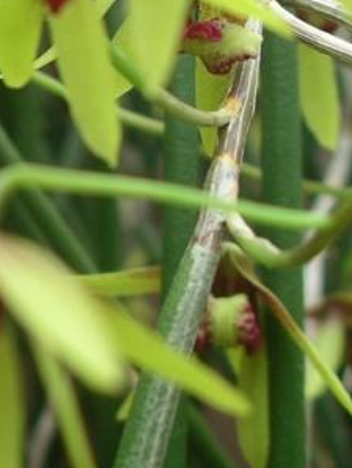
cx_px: -130
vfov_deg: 15.4
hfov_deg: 11.3
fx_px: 1719
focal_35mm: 127
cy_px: 85
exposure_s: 1/50
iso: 64
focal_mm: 7.8
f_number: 3
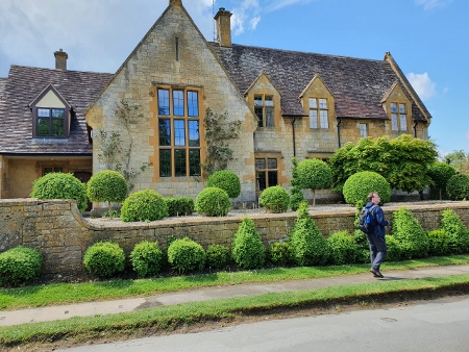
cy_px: 176
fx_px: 352
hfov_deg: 67.3
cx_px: 234
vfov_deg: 53.1
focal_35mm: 26
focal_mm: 4.32
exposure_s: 1/778
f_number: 2.4
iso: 50
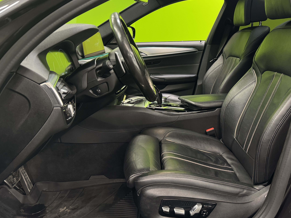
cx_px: 180
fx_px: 269
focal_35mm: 32
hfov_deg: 56.2
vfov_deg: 44.0
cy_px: 94
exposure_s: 1/50
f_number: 1.78
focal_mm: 6.76
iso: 400
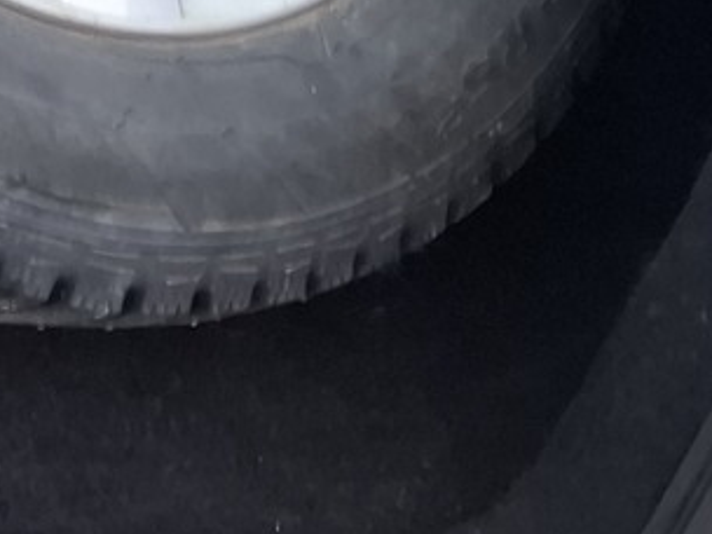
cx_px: -712
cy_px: -553
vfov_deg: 12.0
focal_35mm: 109
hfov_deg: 14.8
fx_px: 2242
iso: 400
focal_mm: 5.54
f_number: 1.8
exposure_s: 1/25
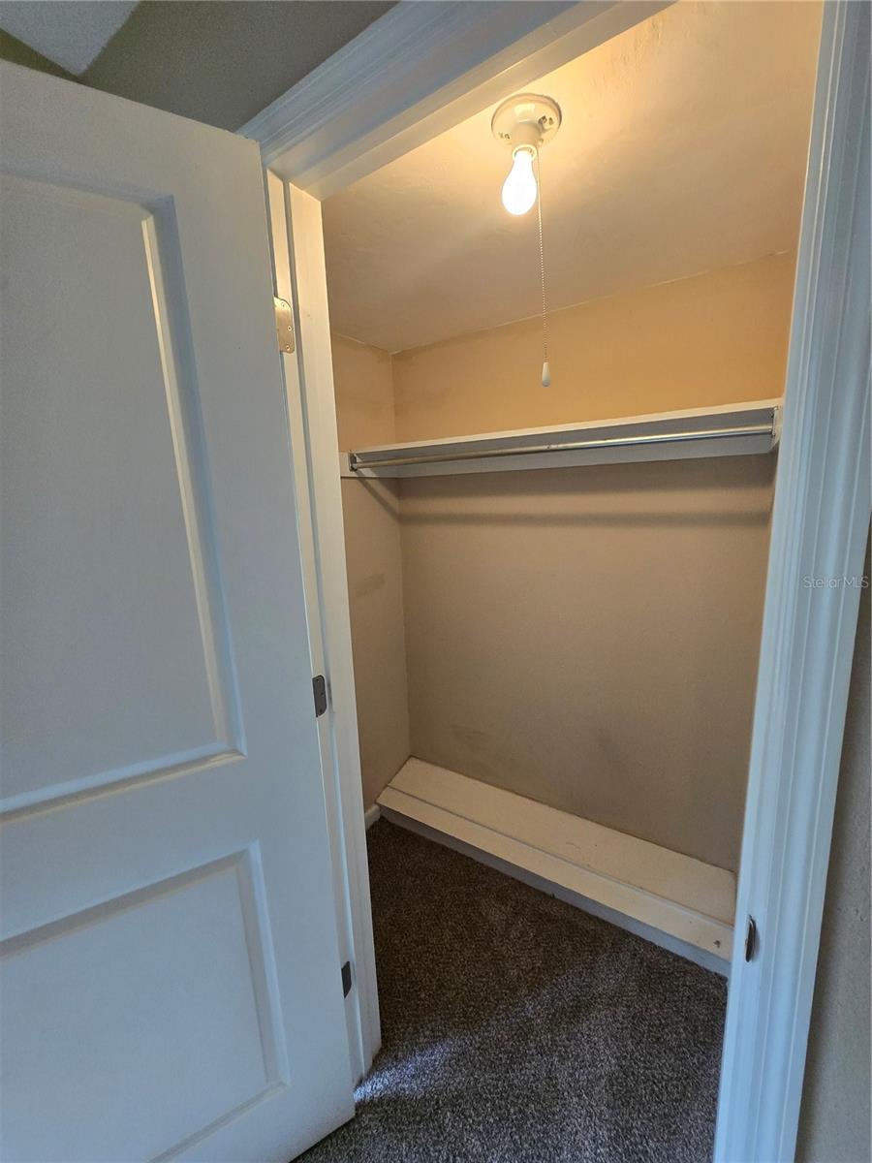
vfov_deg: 106.2
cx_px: 436
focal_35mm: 13
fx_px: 437
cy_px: 582
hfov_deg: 89.9
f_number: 2.2
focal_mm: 1.7
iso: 160
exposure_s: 1/60
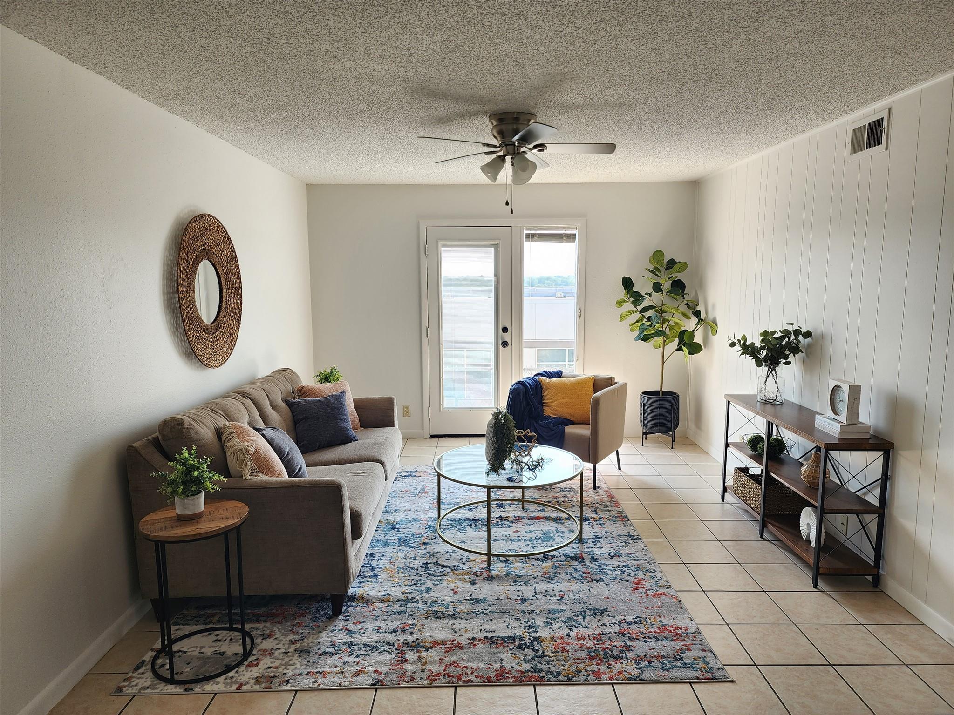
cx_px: 477
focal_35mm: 23
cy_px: 358
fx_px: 634
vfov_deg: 58.9
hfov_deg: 73.9
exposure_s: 1/120
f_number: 1.8
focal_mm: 6.4
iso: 50
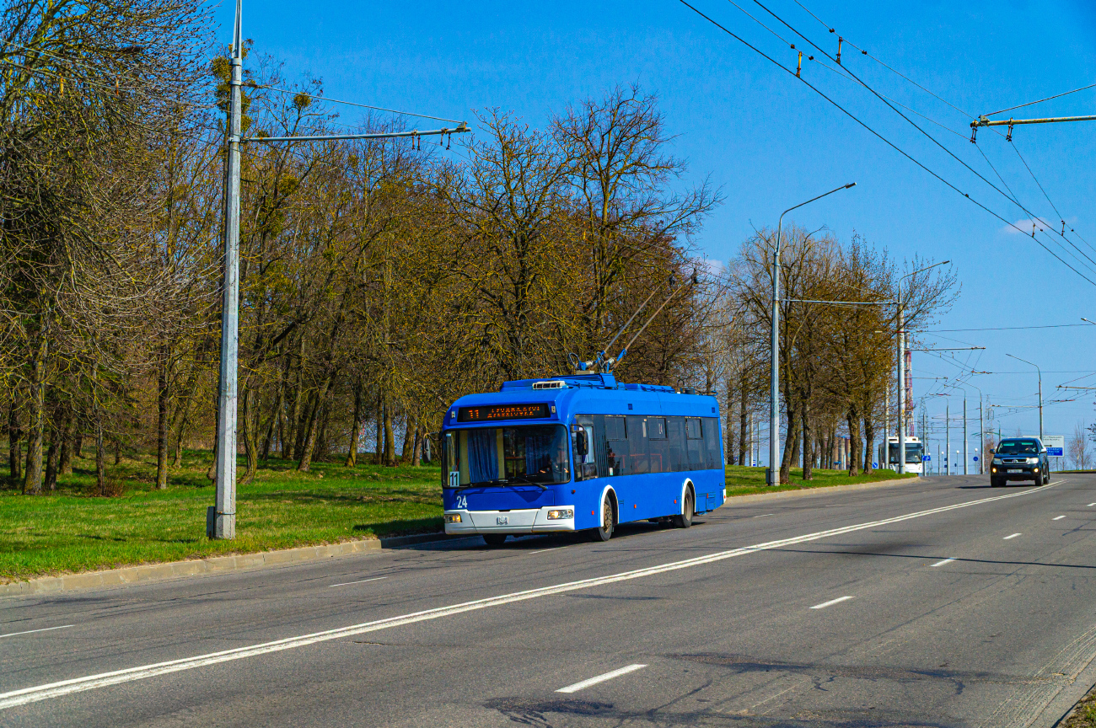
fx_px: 1916
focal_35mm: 63
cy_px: 364
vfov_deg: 21.5
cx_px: 548
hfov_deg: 31.9
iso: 200
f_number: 7.1
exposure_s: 1/1250
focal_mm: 42
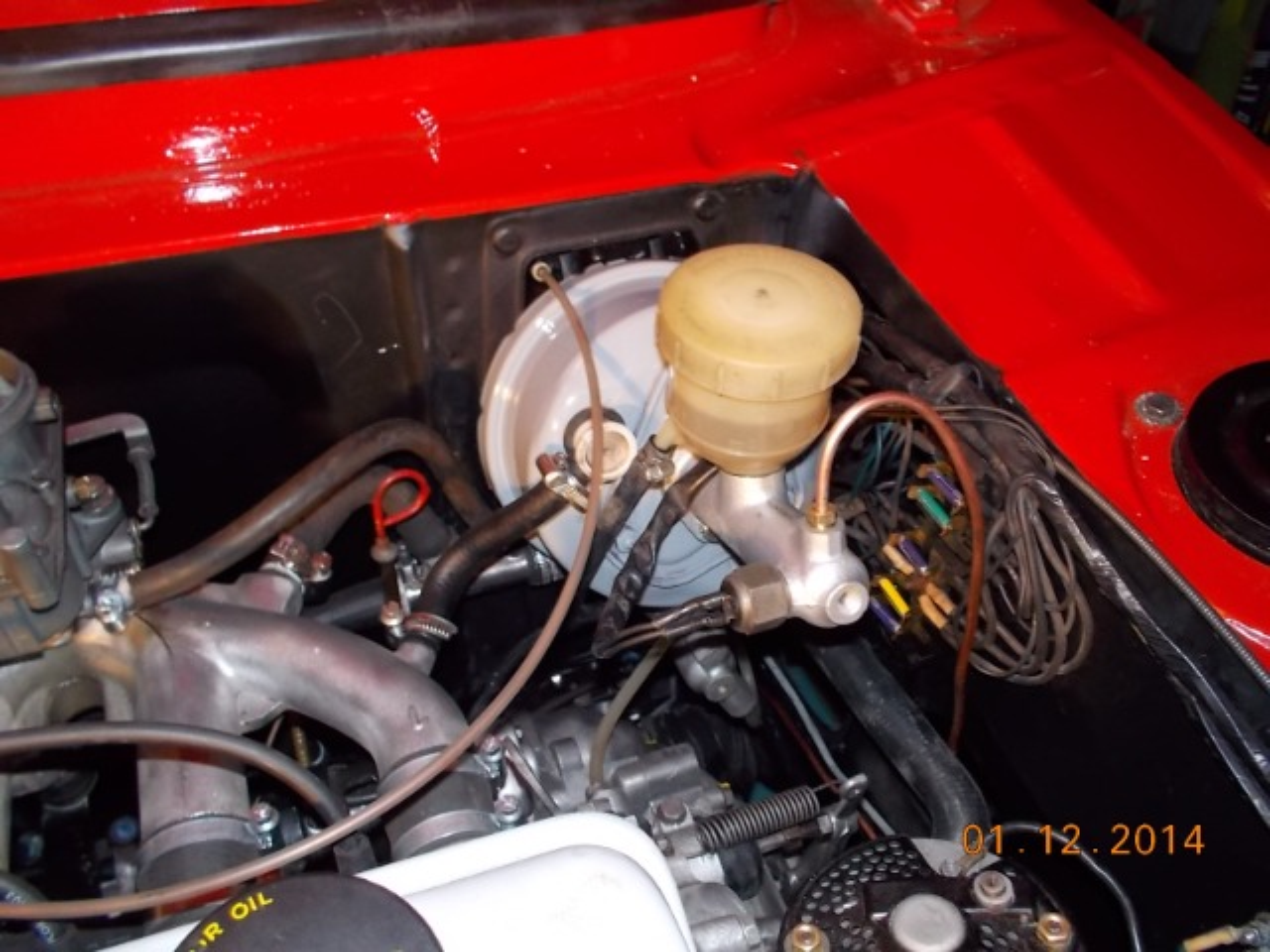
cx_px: 635
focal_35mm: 29
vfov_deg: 48.2
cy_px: 476
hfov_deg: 61.7
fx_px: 1064
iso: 200
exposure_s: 1/25
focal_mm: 4.1
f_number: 3.3
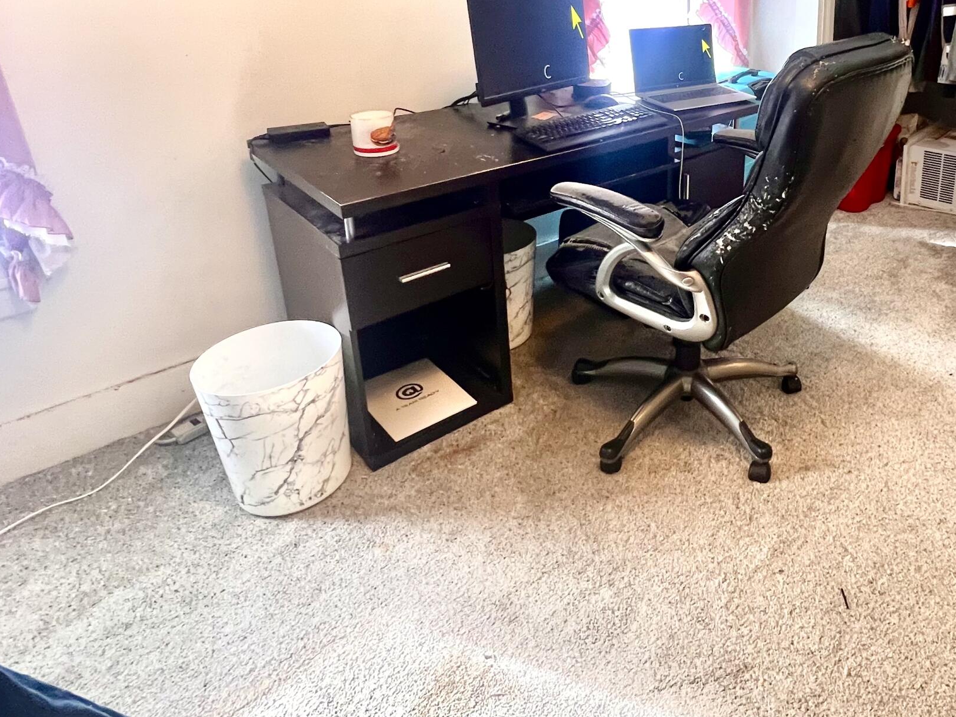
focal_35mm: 24
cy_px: 189
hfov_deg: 67.0
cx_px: 718
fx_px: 663
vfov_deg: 54.5
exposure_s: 1/60
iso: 320
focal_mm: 1.57
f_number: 1.8
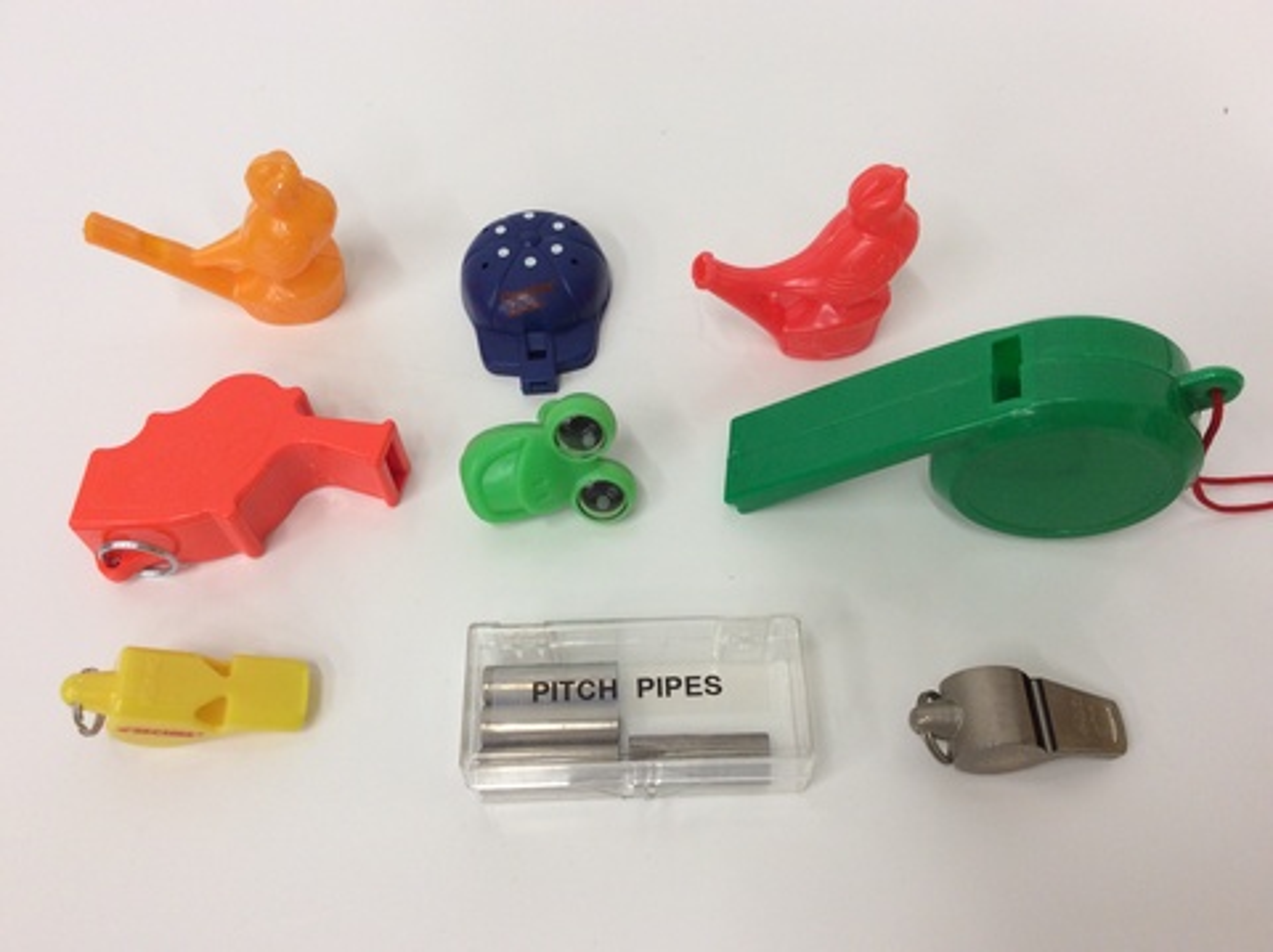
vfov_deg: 44.1
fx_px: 1176
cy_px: 476
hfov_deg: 56.9
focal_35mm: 32
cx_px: 636
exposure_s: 1/24
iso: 50
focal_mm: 3.3
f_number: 2.4
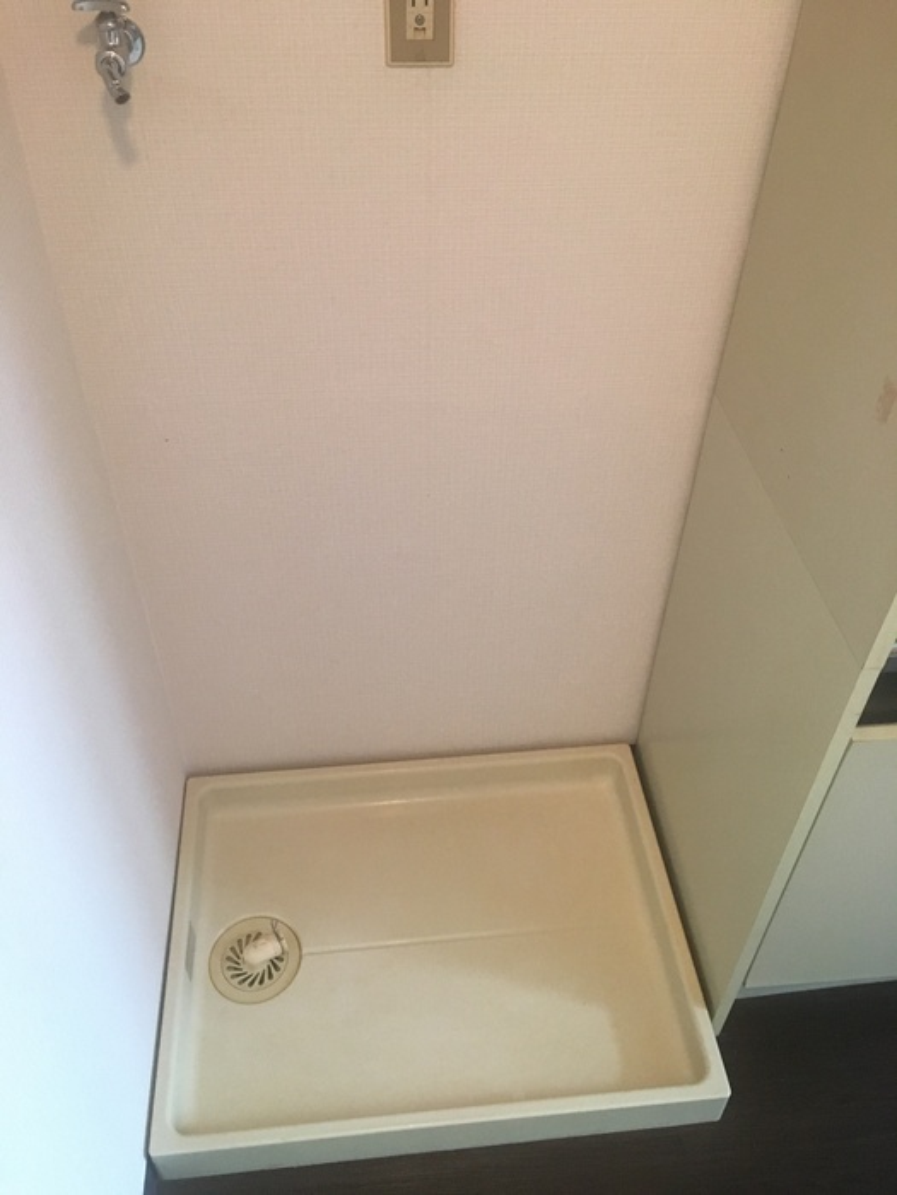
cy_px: 598
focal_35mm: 29
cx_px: 448
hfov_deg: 48.2
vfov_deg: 61.7
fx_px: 1002
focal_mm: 4.15
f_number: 2.2
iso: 200
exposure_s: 1/30
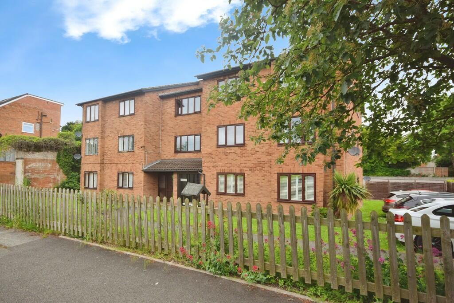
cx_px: 227
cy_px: 152
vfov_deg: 63.2
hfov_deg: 85.4
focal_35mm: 20
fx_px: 246
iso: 400
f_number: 7.1
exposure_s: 1/200
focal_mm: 13
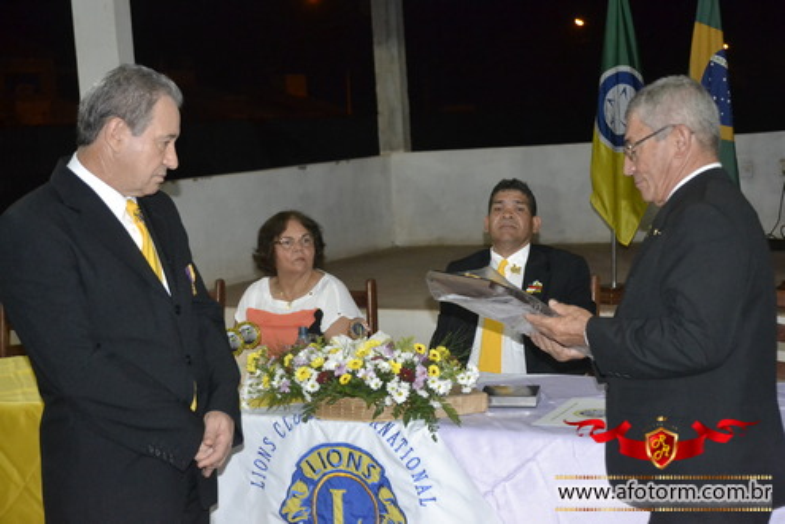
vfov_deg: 22.6
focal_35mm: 60
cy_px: 262
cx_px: 392
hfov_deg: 33.4
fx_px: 1308
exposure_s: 1/60
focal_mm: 40
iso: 3200
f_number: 4.5
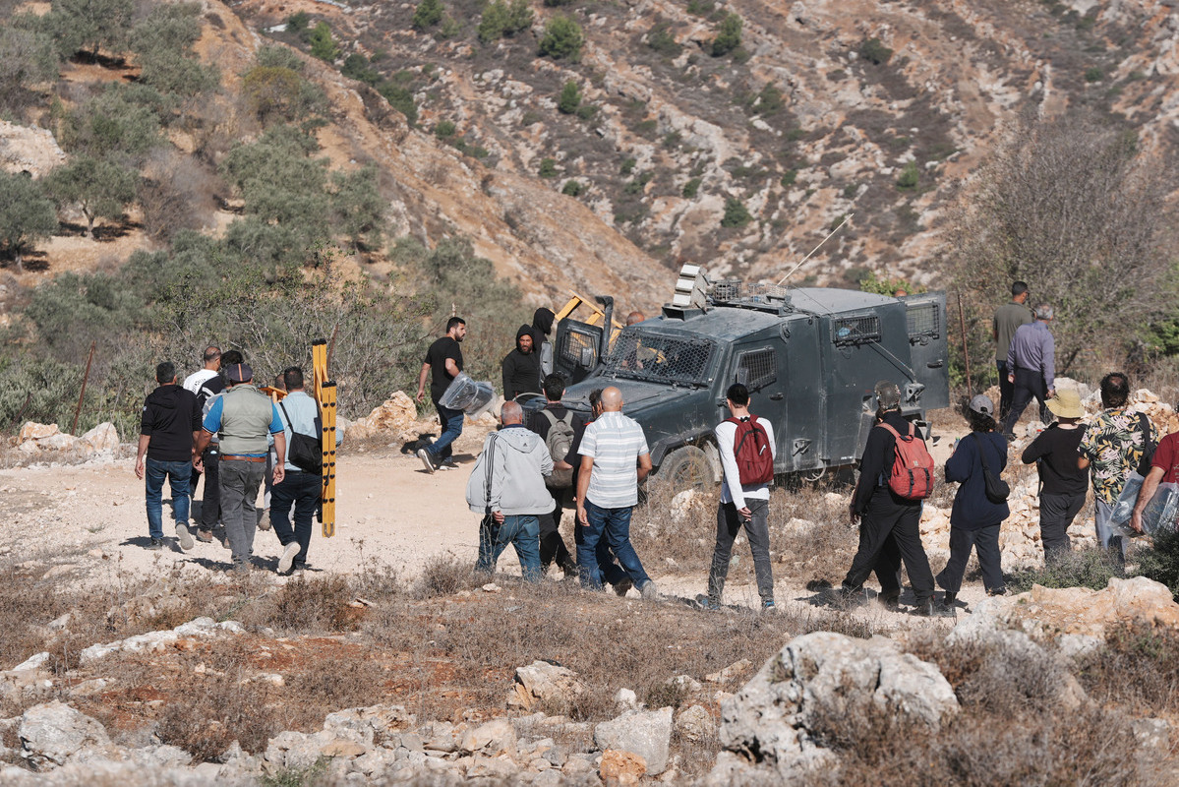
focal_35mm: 200
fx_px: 6551
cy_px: 394
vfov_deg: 6.9
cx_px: 590
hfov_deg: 10.3
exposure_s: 1/1250
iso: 200
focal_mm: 200
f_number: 8
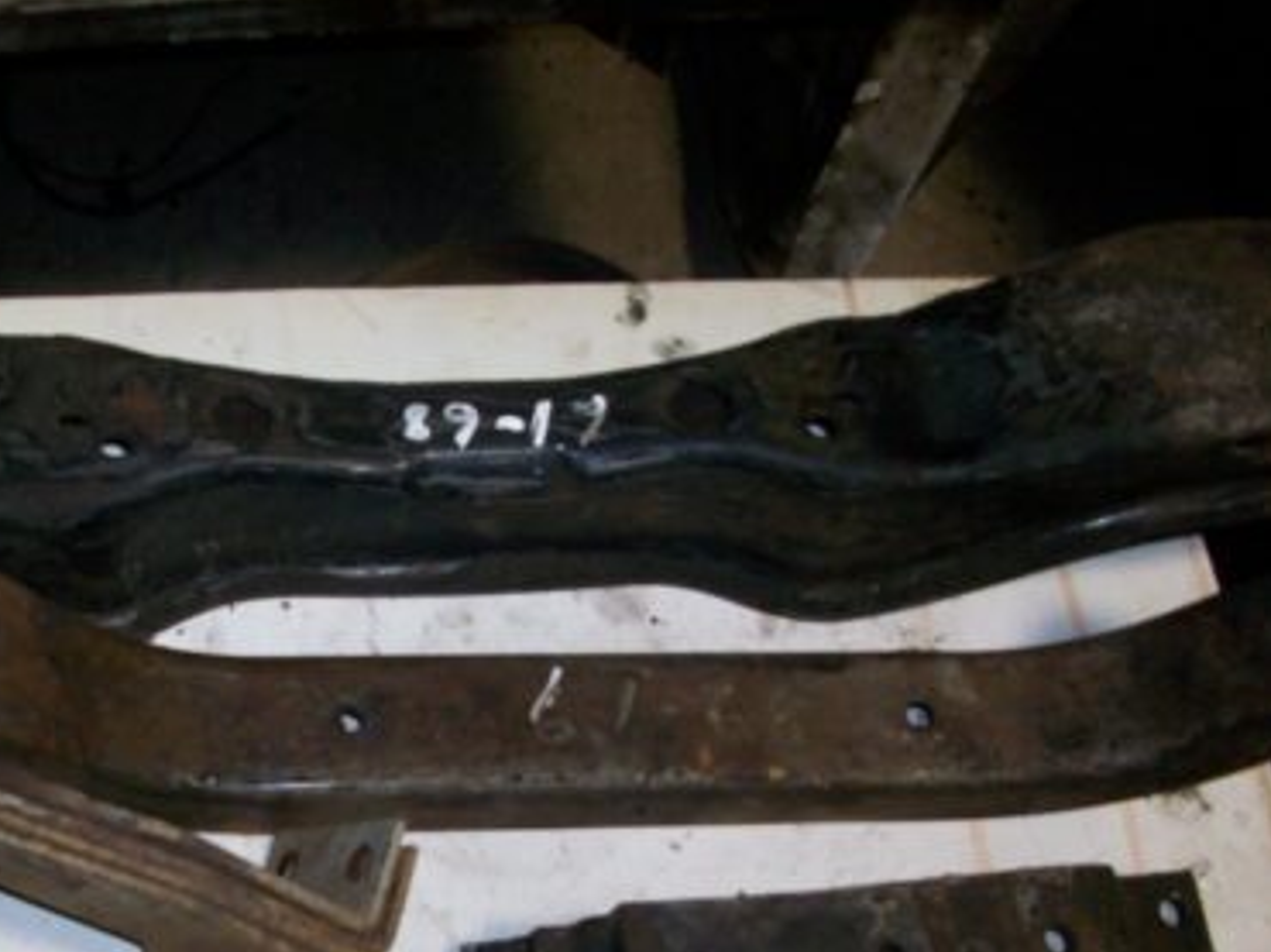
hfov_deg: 40.7
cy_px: 613
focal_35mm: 46
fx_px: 1688
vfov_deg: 31.3
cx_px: 419
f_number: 2.8
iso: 160
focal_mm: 5.7
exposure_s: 1/60
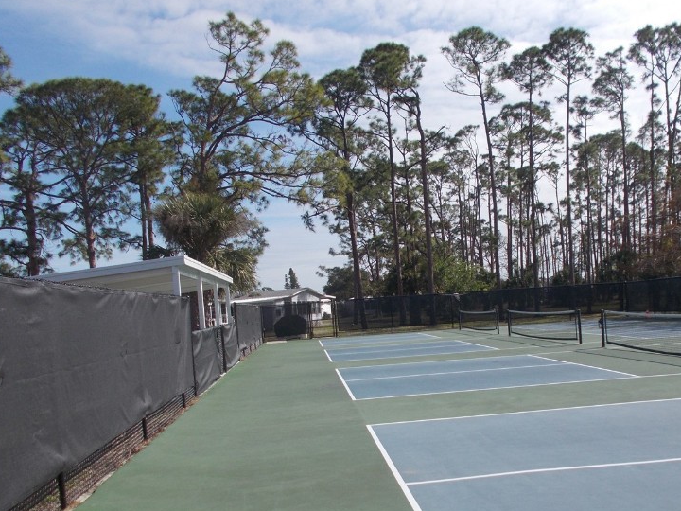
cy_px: 326
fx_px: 728
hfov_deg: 50.0
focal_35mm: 37
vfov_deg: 38.4
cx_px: 380
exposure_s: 1/200
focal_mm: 4.6
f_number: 8
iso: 80
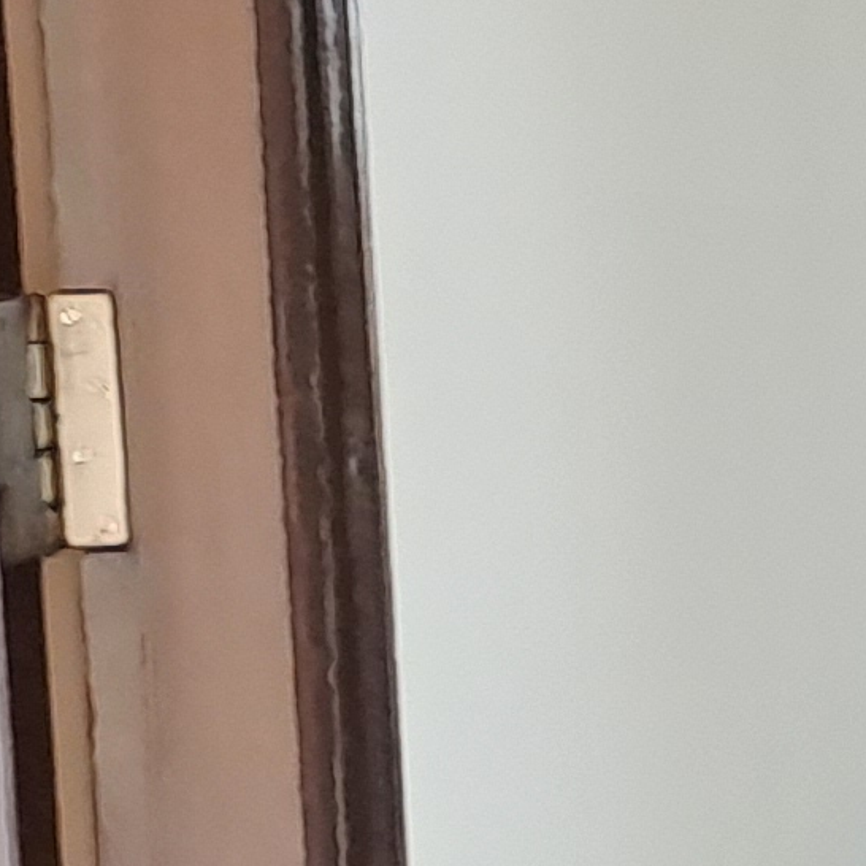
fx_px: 4585
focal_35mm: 162
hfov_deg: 8.3
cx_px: 2961
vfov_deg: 10.7
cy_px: 86
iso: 250
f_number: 1.8
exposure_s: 1/50
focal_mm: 4.65
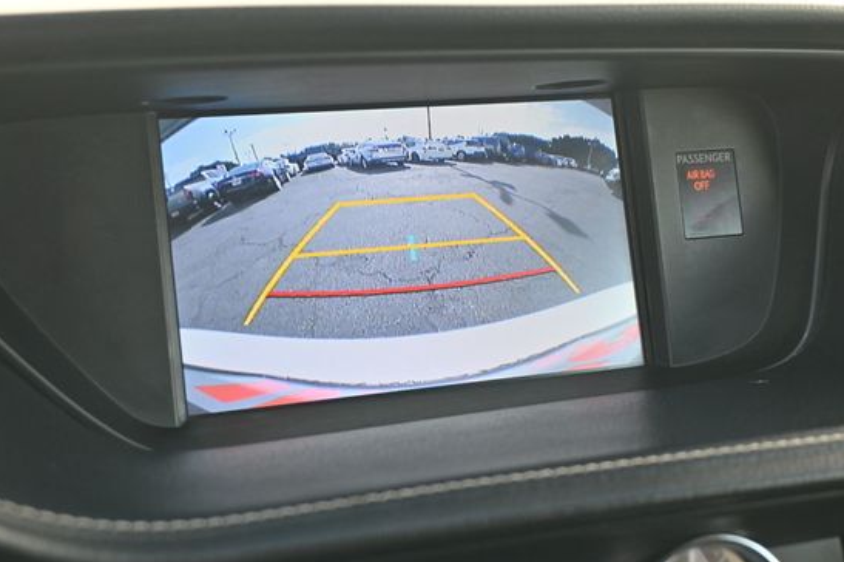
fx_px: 1295
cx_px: 414
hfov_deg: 36.1
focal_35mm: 55
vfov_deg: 24.5
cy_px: 264
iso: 450
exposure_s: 1/125
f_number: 5
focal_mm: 31.5
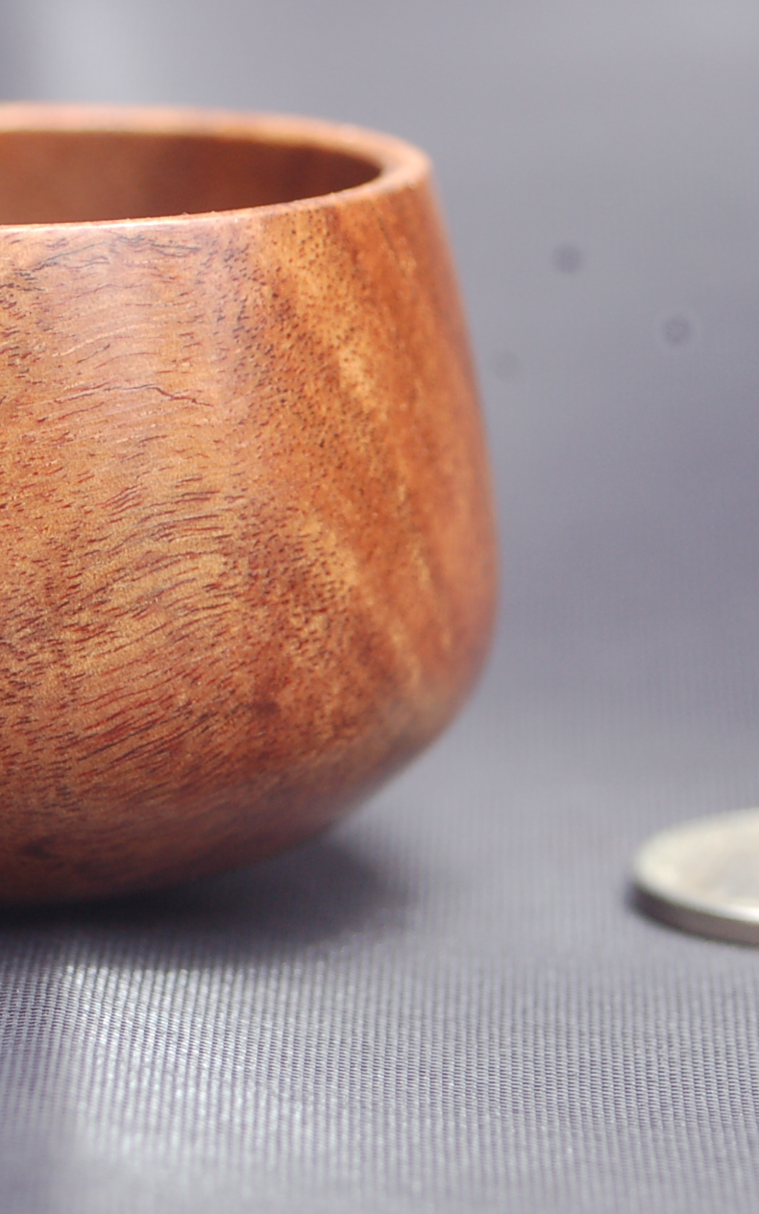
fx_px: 7215
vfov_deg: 9.6
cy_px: 616
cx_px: 143
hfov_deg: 6.0
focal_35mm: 218
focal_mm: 80
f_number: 8
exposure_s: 1/125
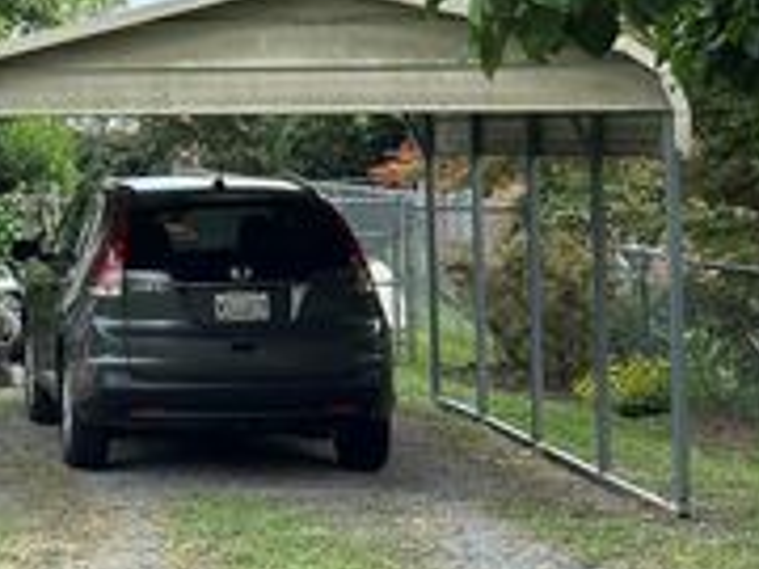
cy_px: -95
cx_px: -232
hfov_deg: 14.2
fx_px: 2916
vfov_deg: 11.0
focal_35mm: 133
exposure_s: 1/2114
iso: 64
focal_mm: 6.86
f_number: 1.78
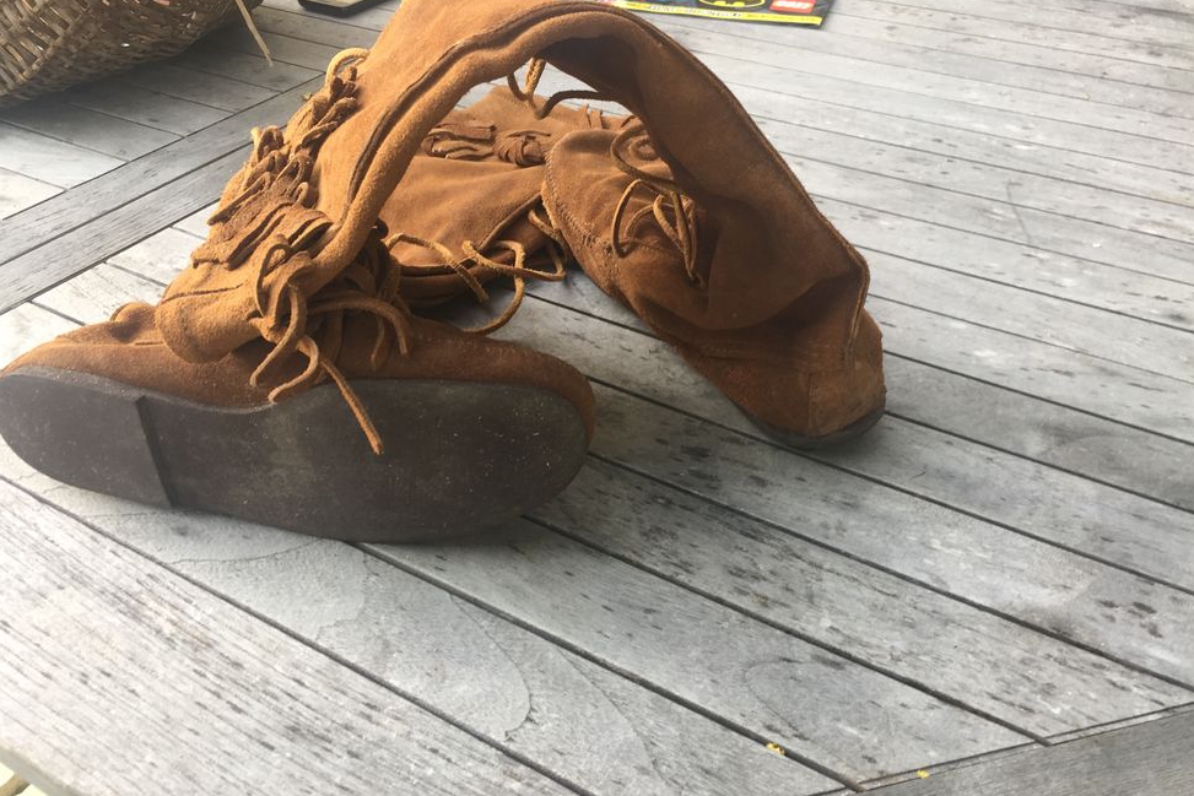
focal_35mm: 31
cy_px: 395
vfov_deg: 42.3
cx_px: 596
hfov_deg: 60.3
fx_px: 1028
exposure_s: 1/50
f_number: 2.2
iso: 32
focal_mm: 4.15
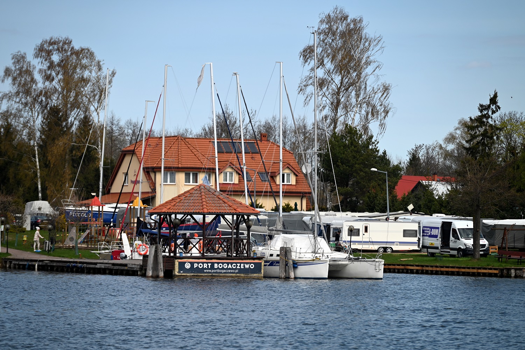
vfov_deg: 8.1
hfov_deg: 12.1
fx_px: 2480
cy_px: 175
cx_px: 262
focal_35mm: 170
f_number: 5.6
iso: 125
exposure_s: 1/1000
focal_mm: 170
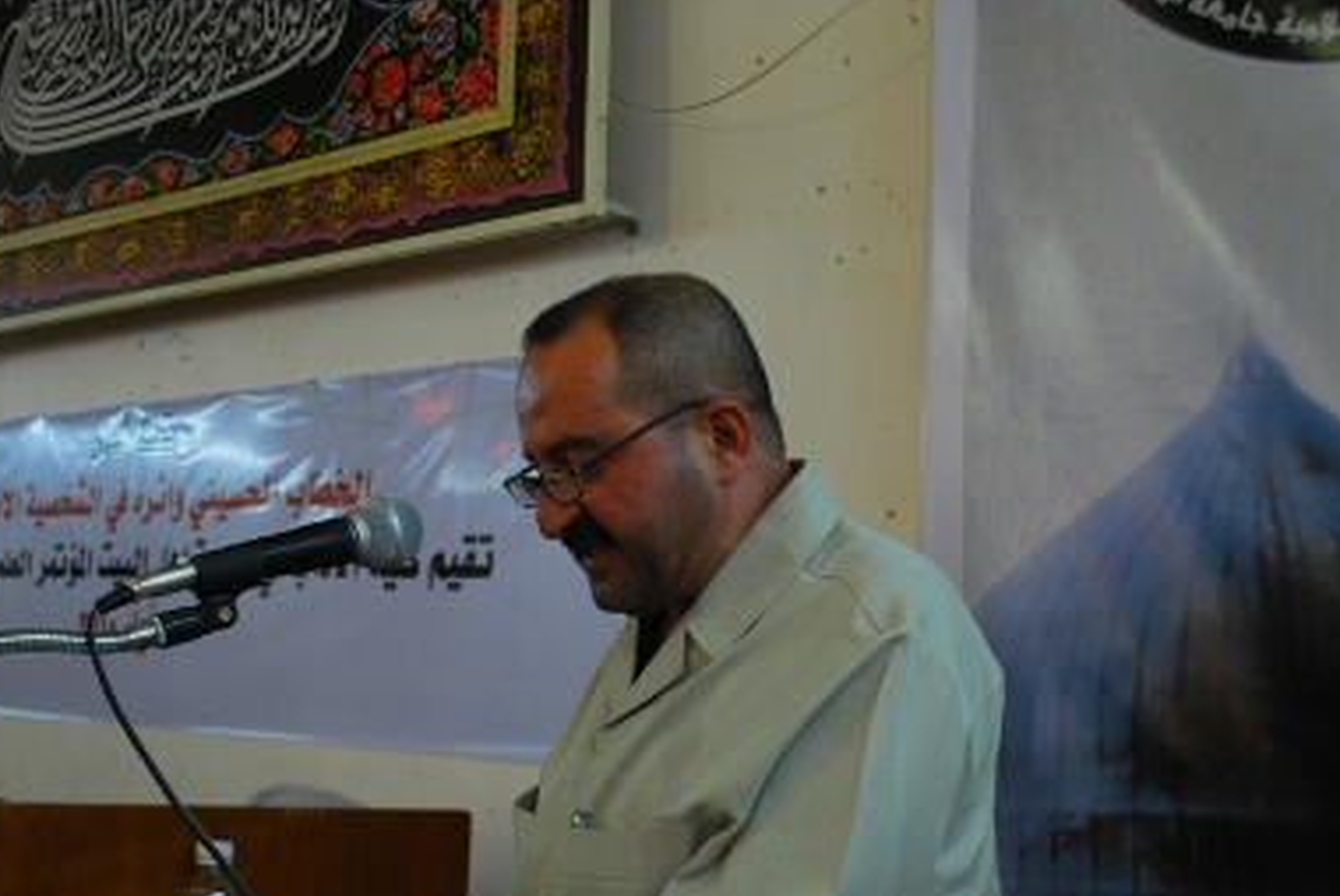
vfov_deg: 29.3
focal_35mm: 46
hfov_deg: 42.7
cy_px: 519
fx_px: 1713
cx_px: 624
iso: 800
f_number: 5.6
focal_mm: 26
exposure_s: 1/25
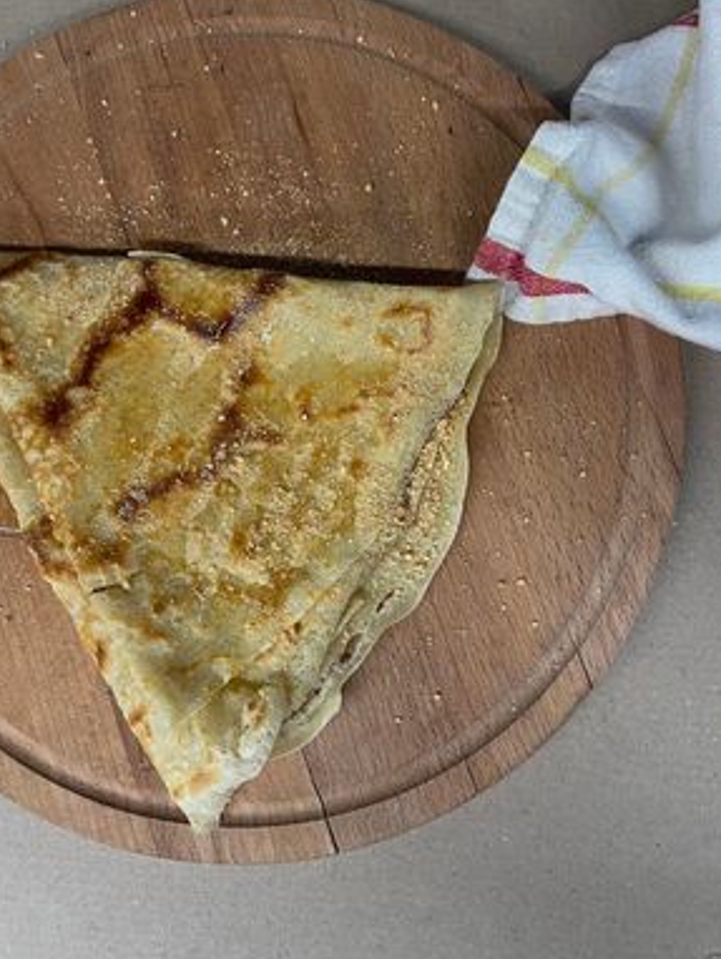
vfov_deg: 61.5
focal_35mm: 29
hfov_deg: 48.3
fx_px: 804
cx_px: 352
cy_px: 434
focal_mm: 5.1
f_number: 1.6
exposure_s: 1/55
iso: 125
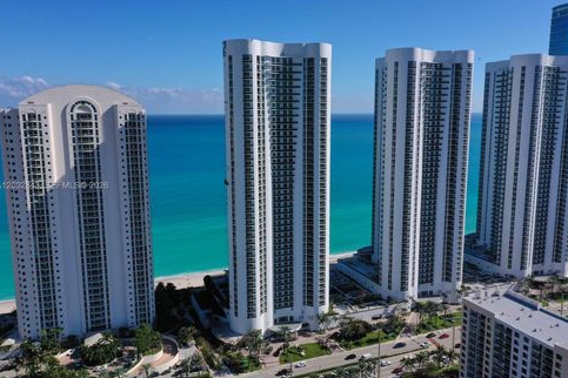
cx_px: 288
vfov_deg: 45.0
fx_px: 458
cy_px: 186
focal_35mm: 29
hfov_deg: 63.7
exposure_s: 1/1000
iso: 100
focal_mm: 10.26
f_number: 7.1
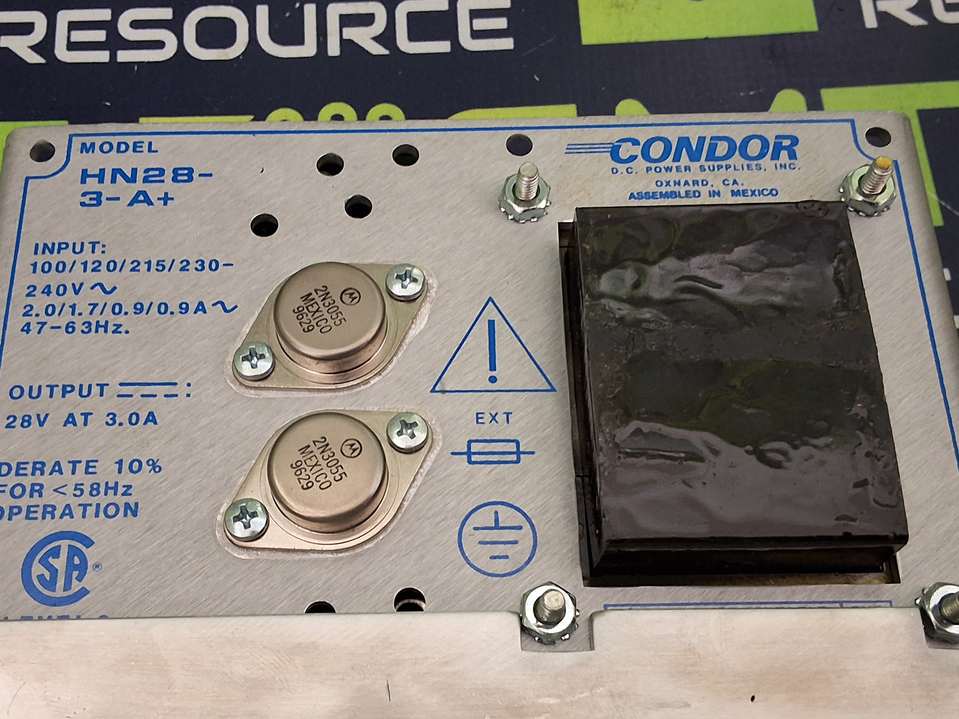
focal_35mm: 40
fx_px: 1108
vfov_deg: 35.8
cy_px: 443
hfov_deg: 46.8
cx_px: 442
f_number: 1.9
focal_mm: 2.91
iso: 320
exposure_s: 1/24
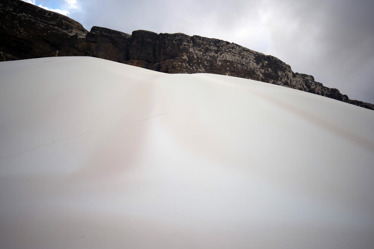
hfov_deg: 38.9
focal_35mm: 51
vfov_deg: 26.5
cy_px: 126
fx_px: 530
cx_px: 186
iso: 80
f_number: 1.2
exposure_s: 1/12800
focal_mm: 50
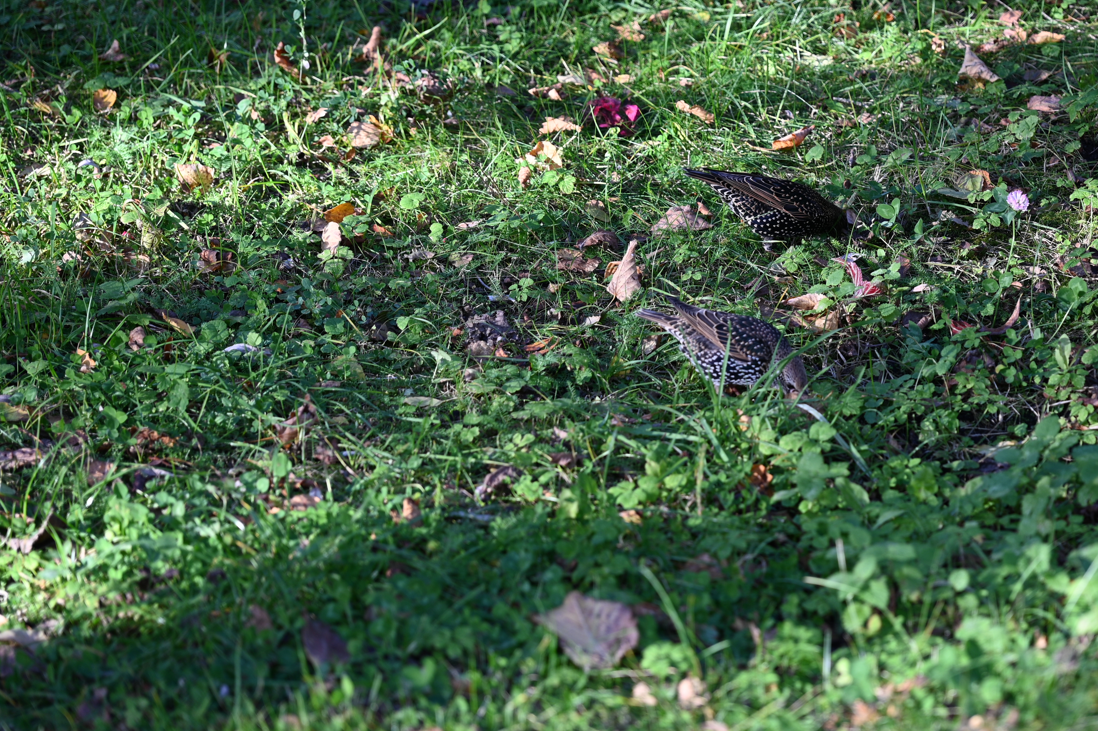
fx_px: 5517
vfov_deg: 7.6
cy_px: 239
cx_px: 827
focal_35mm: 181
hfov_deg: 11.3
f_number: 4
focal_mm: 120
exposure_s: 1/100
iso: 125
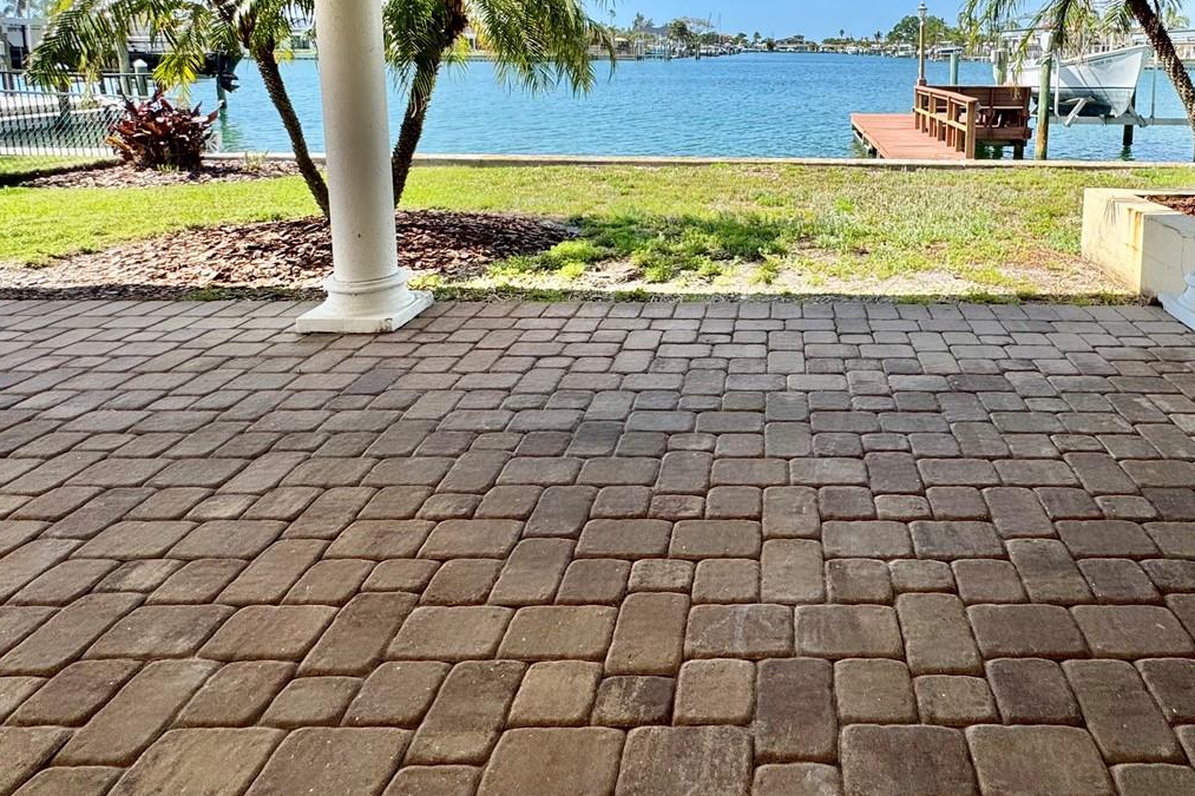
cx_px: 786
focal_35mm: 23
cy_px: 158
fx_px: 763
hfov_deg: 74.0
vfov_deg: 51.6
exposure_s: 1/1536
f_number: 2.2
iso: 50
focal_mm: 2.22
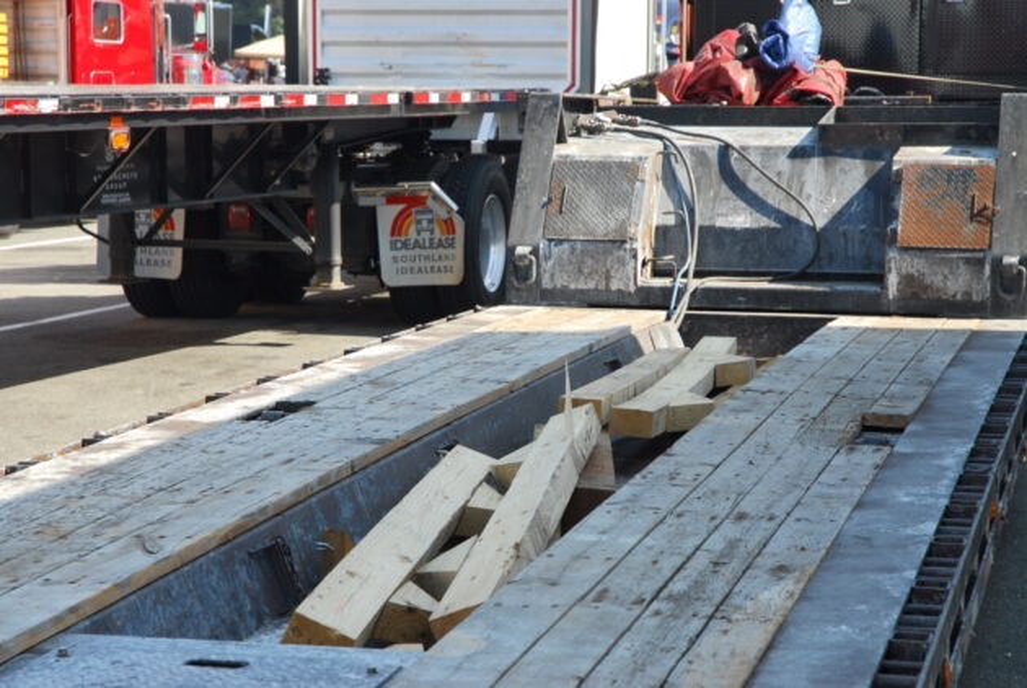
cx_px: 514
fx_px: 2571
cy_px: 344
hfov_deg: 22.6
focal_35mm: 90
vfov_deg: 15.2
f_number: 6.7
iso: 140
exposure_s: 1/160
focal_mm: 60
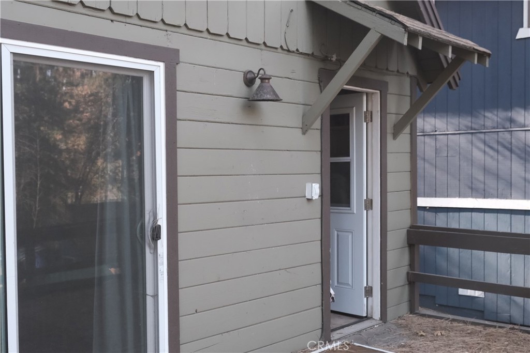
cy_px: 176
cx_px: 265
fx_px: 471
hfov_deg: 58.7
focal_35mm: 32
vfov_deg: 41.1
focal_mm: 21.4
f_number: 5.6
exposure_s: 1/300
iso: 3200
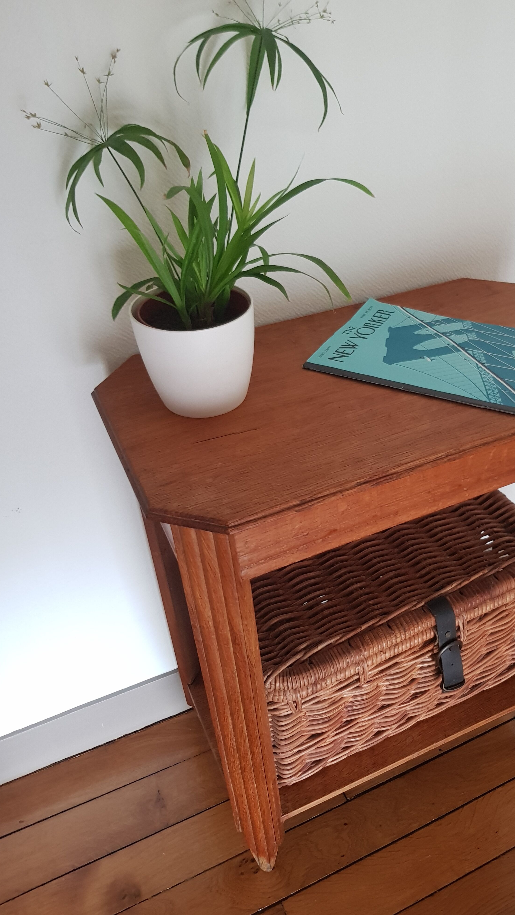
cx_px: 338
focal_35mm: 29
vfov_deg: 66.1
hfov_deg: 39.8
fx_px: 704
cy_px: 457
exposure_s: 1/20
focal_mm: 4.2
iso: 200
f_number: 1.7
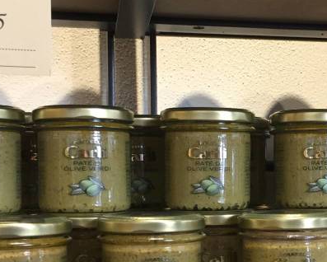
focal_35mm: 73
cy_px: 196
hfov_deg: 25.4
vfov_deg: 20.8
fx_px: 707
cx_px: 277
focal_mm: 4.15
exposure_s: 1/33
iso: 50
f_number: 2.2
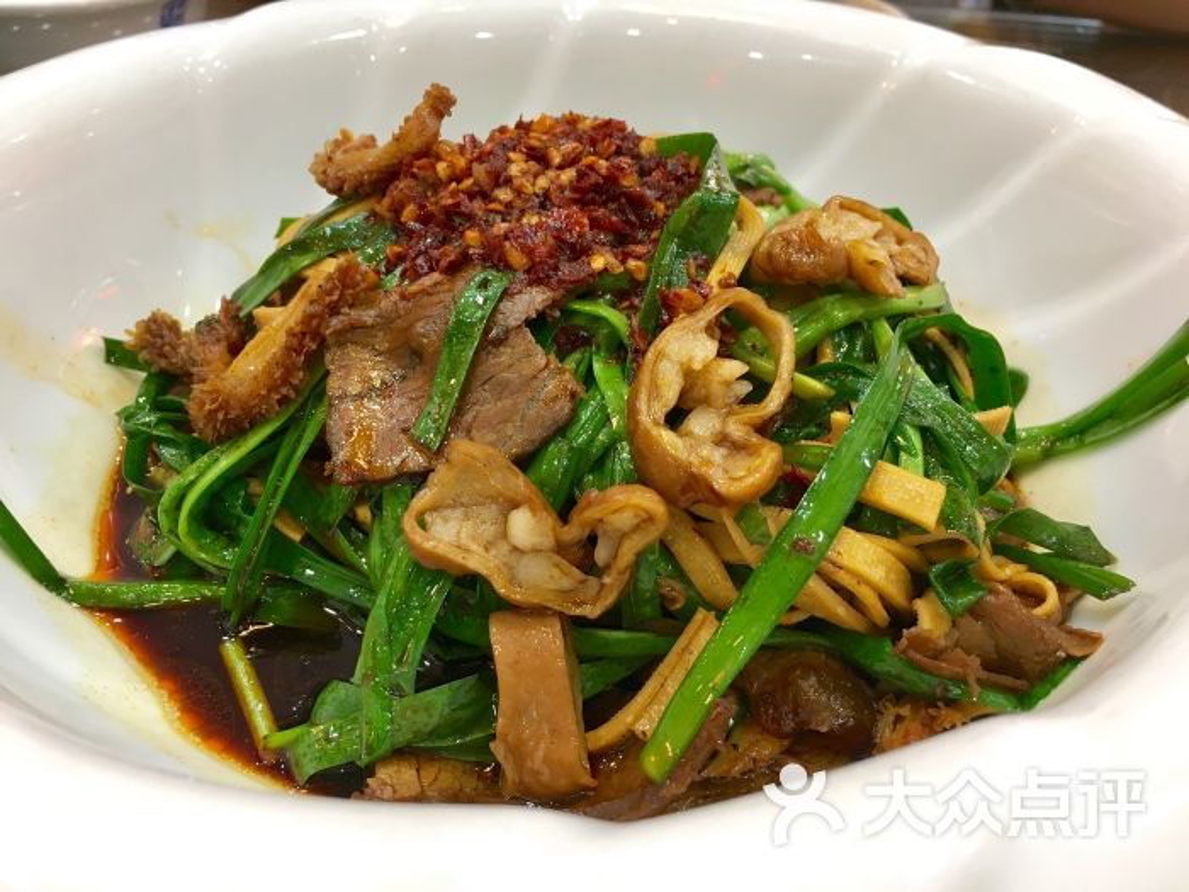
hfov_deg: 61.7
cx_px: 594
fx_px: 996
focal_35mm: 29
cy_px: 446
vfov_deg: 48.2
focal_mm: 4.15
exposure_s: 1/33
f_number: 2.2
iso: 125
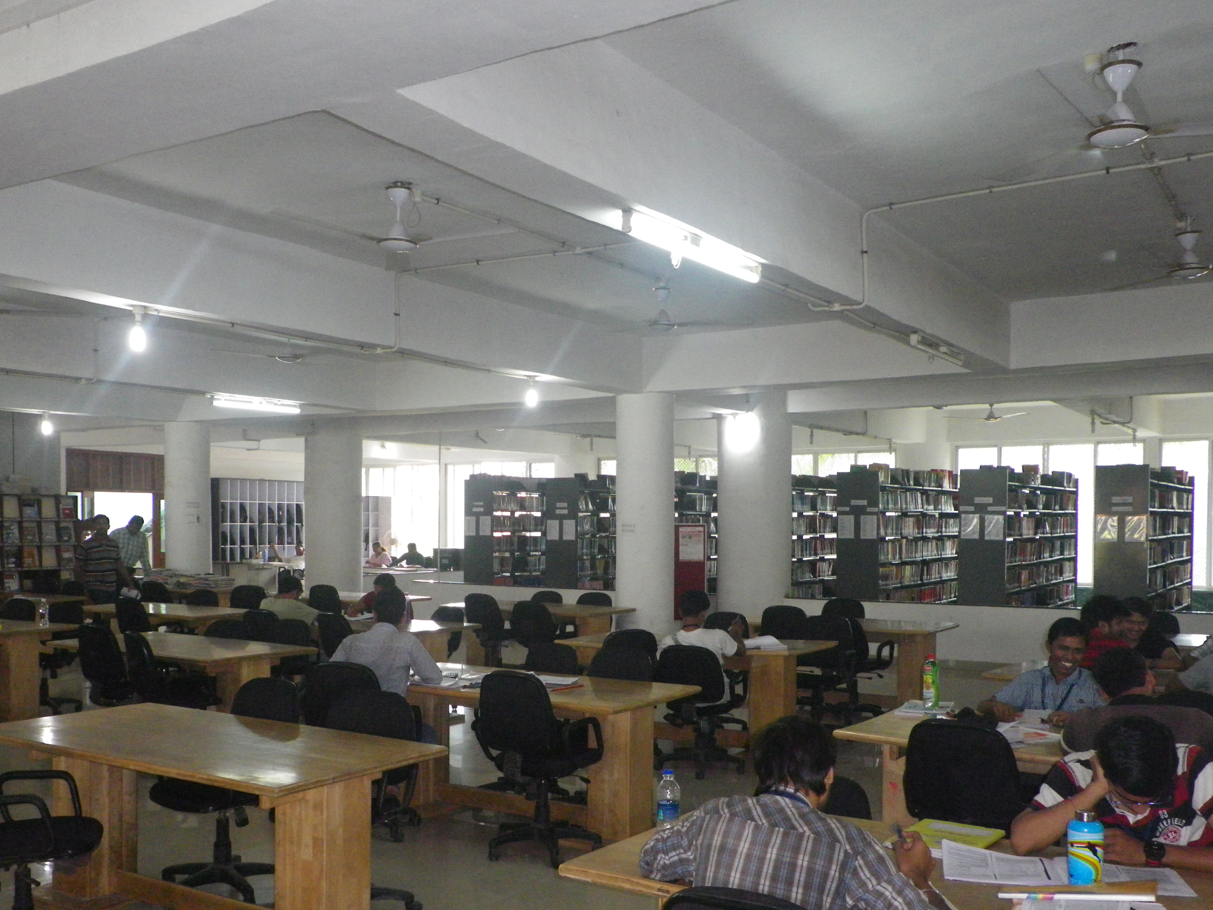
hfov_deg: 52.6
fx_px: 1226
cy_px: 567
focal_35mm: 35
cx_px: 572
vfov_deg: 40.4
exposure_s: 1/60
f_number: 2.6
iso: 400
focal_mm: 4.9
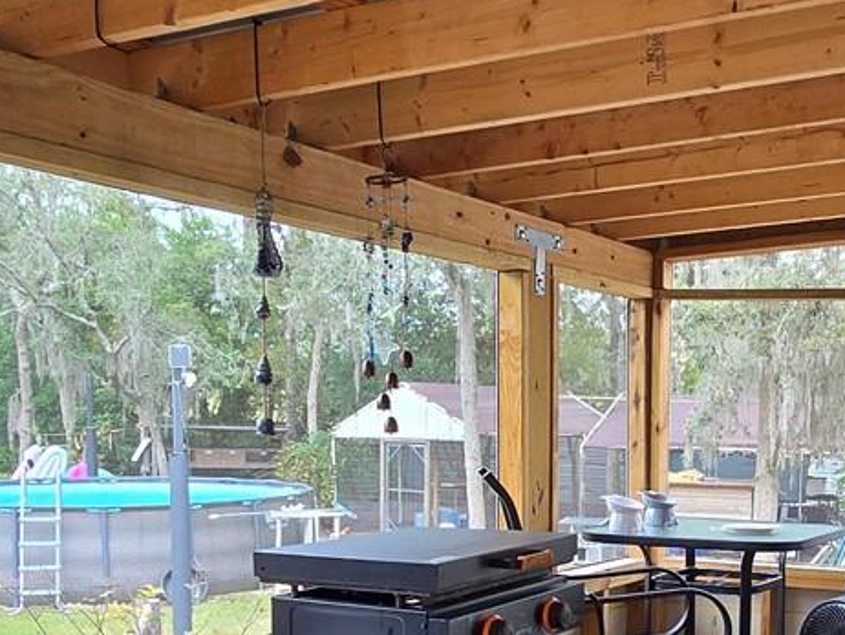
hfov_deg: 39.7
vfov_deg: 31.3
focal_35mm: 45
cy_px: 520
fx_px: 1099
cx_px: 722
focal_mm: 2.2
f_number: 2.2
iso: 64
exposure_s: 1/60
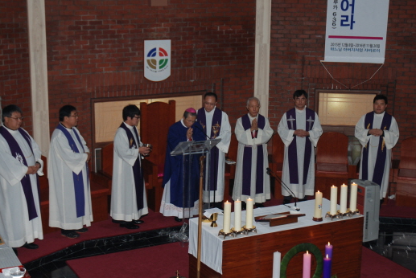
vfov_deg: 19.8
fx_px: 798
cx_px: 229
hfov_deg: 29.2
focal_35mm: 69
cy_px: 149
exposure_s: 1/60
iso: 200
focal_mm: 34
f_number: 4.5
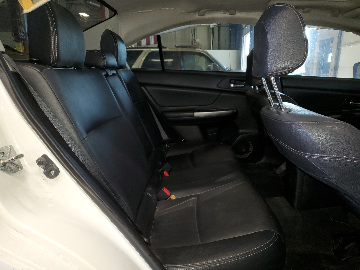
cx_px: 180
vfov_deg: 53.1
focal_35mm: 26
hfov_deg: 67.3
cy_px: 135
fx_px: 270
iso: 117
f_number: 1.5
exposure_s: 1/30
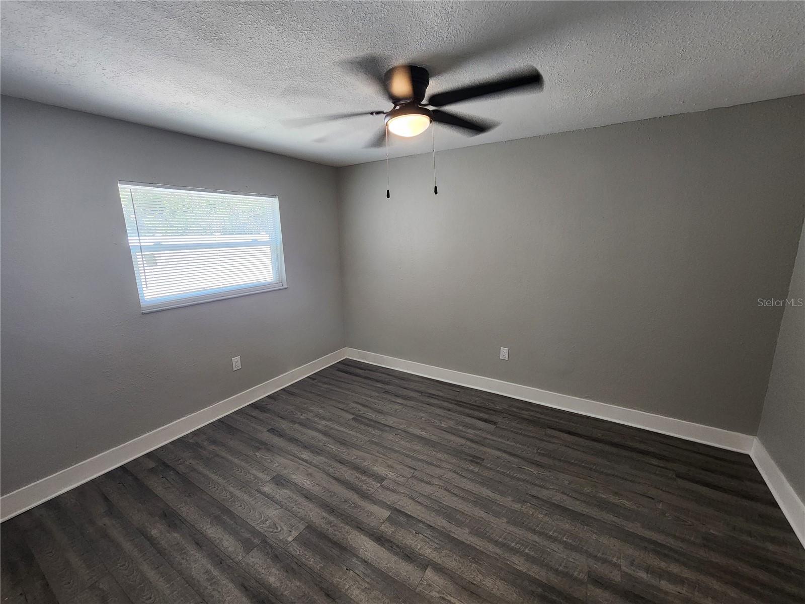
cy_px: 302
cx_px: 402
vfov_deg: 89.9
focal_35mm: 13
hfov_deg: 106.2
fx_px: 302
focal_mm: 2.2
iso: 320
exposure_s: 1/60
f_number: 2.2
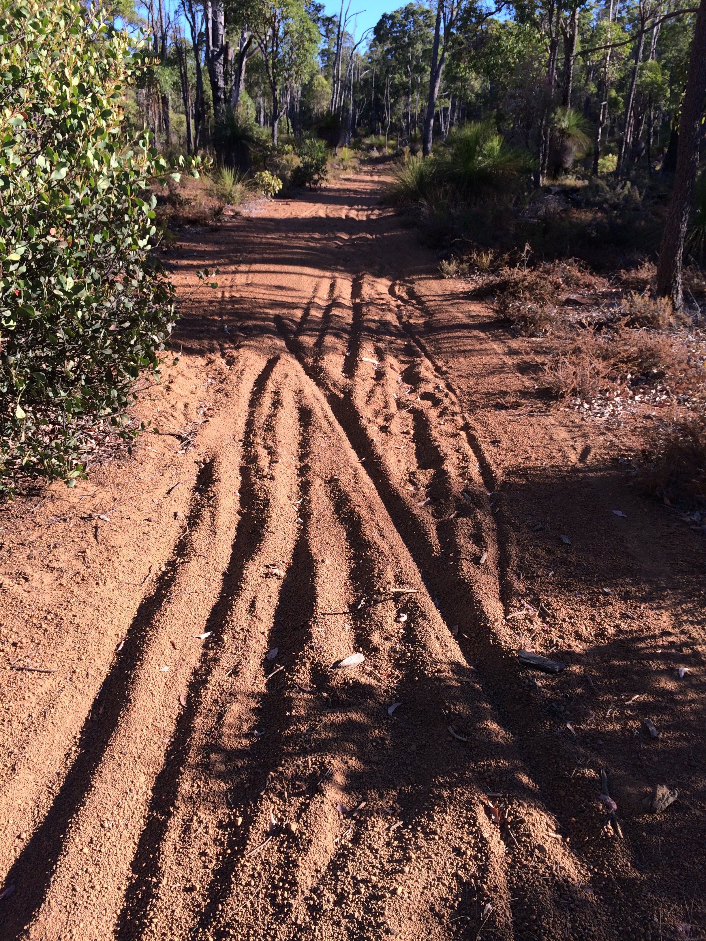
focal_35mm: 30
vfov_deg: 60.0
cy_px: 470
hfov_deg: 46.8
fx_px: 816
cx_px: 353
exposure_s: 1/684
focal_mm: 4.12
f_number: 2.2
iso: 32
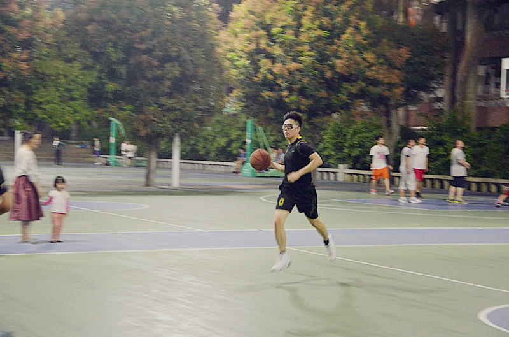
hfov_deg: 26.1
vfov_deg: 17.4
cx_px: 254
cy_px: 168
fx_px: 1100
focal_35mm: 78
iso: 3200
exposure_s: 1/40
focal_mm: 52
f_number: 5
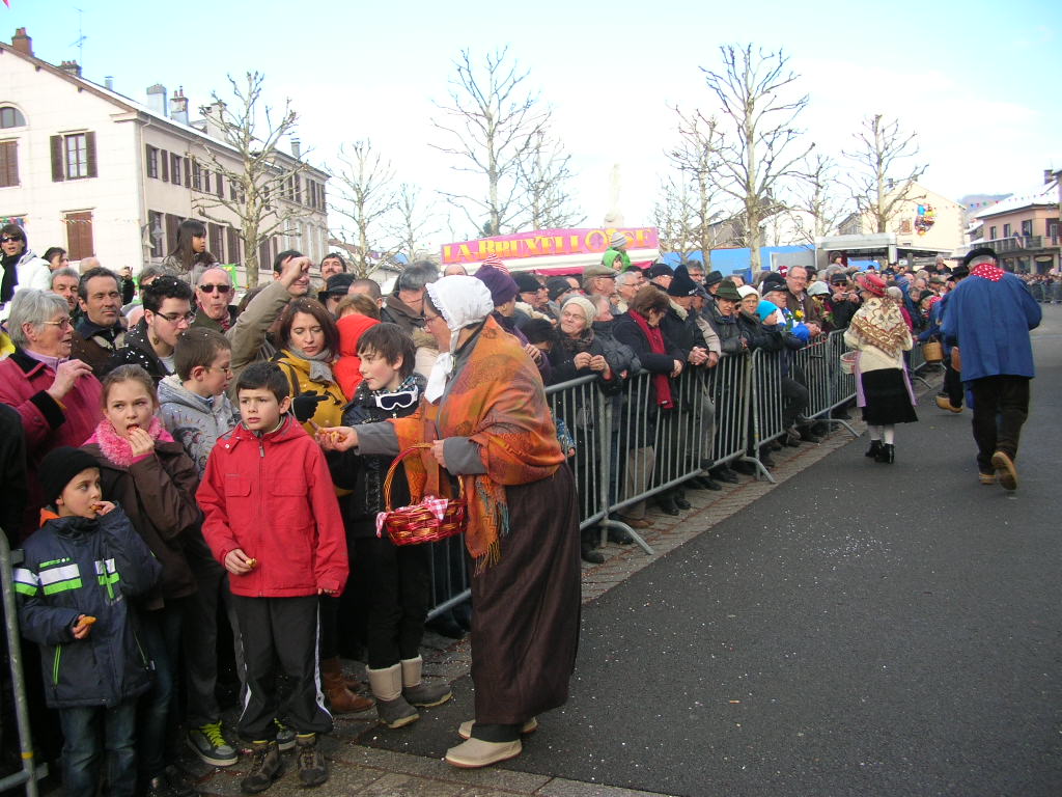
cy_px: 398
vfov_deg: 40.7
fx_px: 1074
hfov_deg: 52.6
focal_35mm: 35
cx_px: 531
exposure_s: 1/238
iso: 50
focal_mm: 5.8
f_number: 2.8
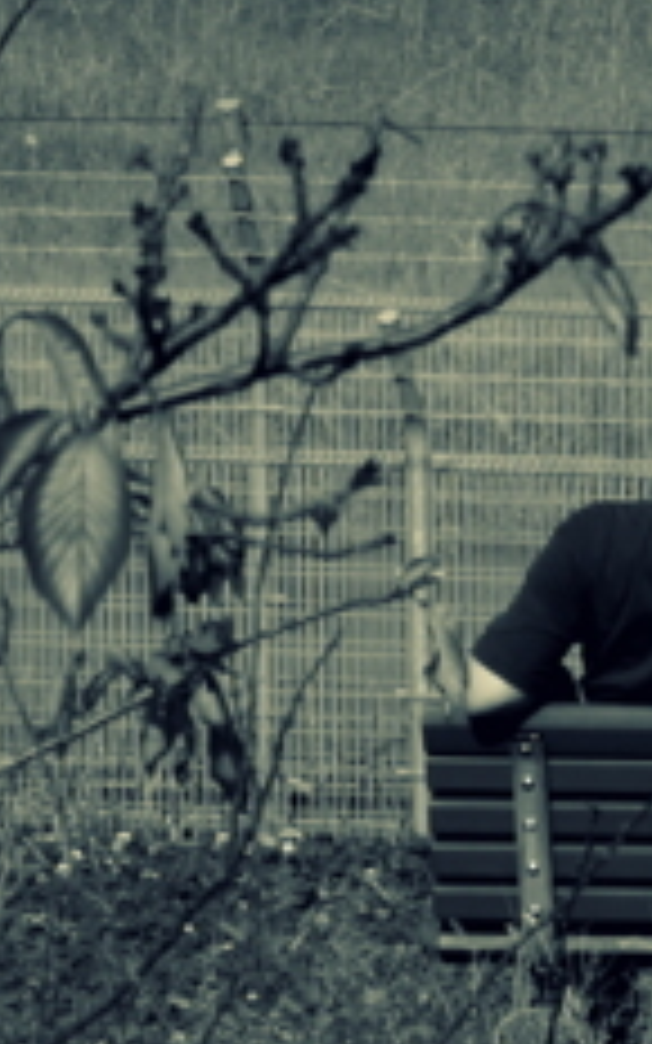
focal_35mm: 674
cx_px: 1367
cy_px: -1008
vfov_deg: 3.1
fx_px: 19162
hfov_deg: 1.9
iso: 100
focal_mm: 100
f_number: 22
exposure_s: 1/50
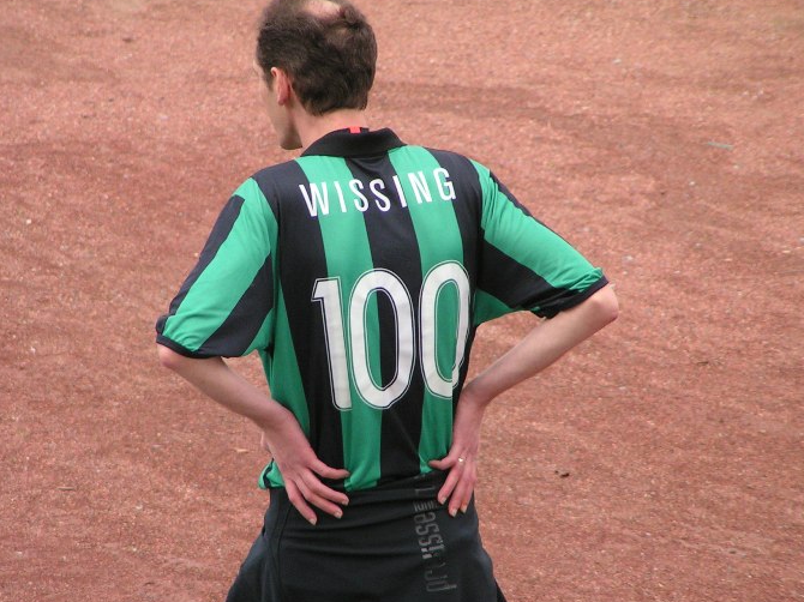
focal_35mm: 454
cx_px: 343
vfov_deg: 3.3
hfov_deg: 4.4
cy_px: 323
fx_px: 10541
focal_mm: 58
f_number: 3.5
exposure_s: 1/400
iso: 125
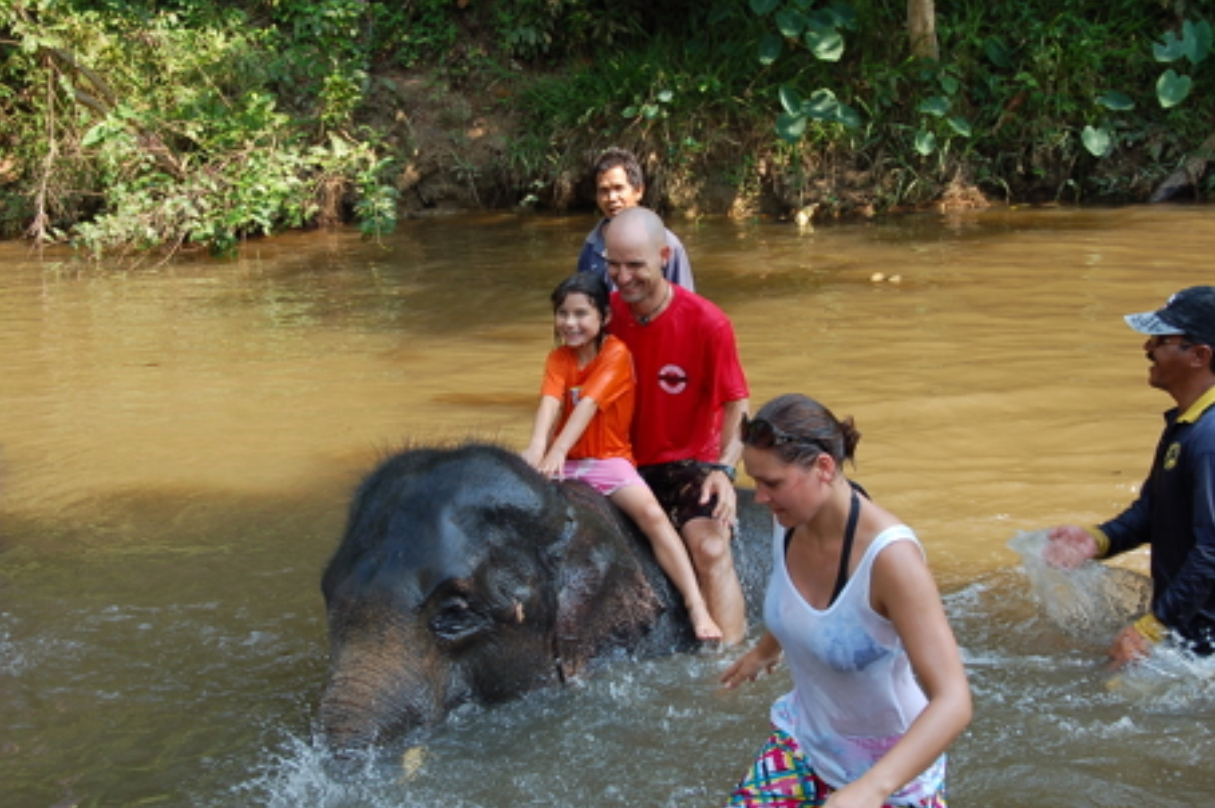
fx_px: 2145
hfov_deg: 31.6
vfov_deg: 21.3
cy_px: 372
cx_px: 581
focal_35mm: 64
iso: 200
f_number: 6.3
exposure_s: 1/160
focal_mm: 35
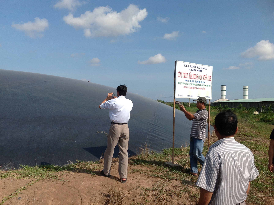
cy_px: 102
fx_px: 277
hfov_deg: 52.7
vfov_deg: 40.6
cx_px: 137
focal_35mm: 35
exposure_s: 1/2016
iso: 80
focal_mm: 4.28
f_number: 2.4
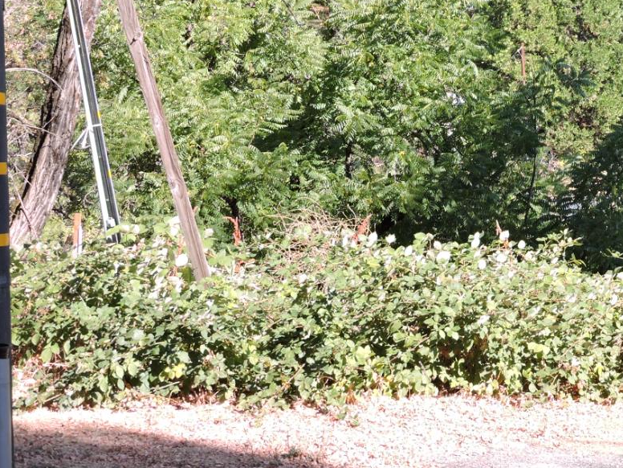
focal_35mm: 116
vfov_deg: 12.6
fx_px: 2088
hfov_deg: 16.7
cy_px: 21
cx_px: 601
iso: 100
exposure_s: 1/160
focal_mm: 10.7
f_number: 4.2
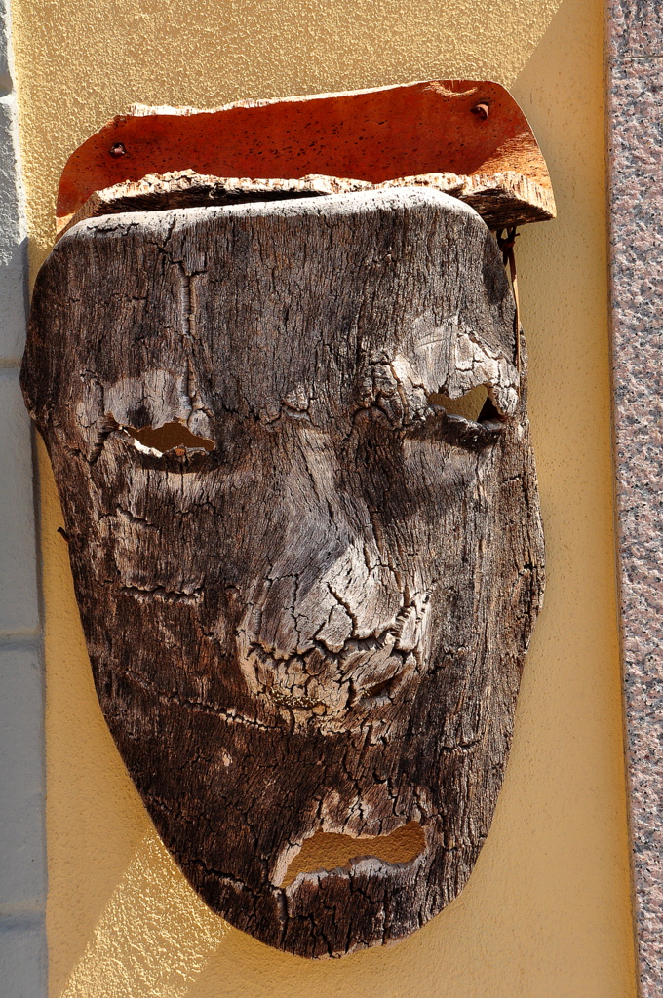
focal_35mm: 78
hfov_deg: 17.4
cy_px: 499
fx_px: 2160
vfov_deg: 26.0
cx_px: 332
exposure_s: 1/400
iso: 400
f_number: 10
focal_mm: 52
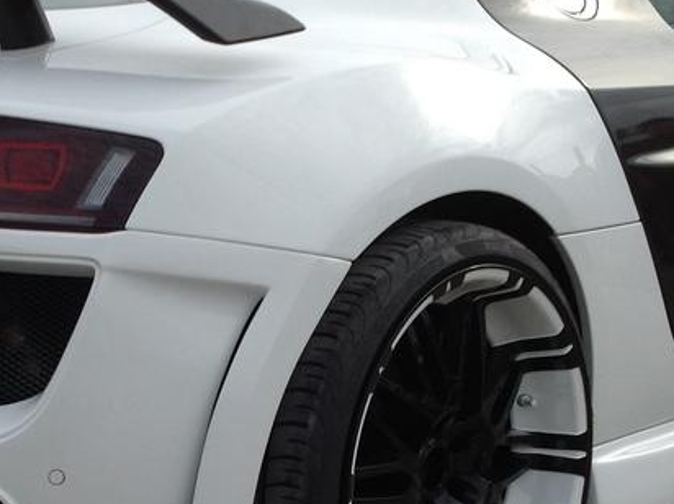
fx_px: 1692
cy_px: 356
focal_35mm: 87
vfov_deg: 16.9
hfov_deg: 22.3
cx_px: 180
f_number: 2.4
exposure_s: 1/1439
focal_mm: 4.28
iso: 50
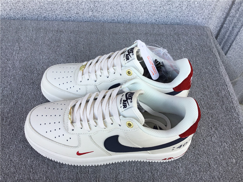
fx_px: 218
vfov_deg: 45.4
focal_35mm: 31
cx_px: 122
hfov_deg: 58.4
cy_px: 91
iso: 25
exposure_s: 1/186
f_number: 2.4
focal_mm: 3.3
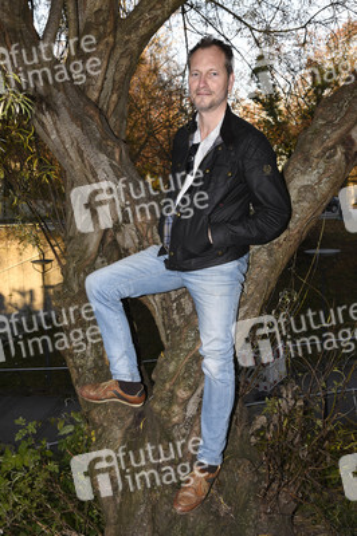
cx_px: 178
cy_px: 268
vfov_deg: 50.7
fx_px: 566
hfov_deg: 35.0
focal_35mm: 38
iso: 250
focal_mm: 38
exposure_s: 1/125
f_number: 8
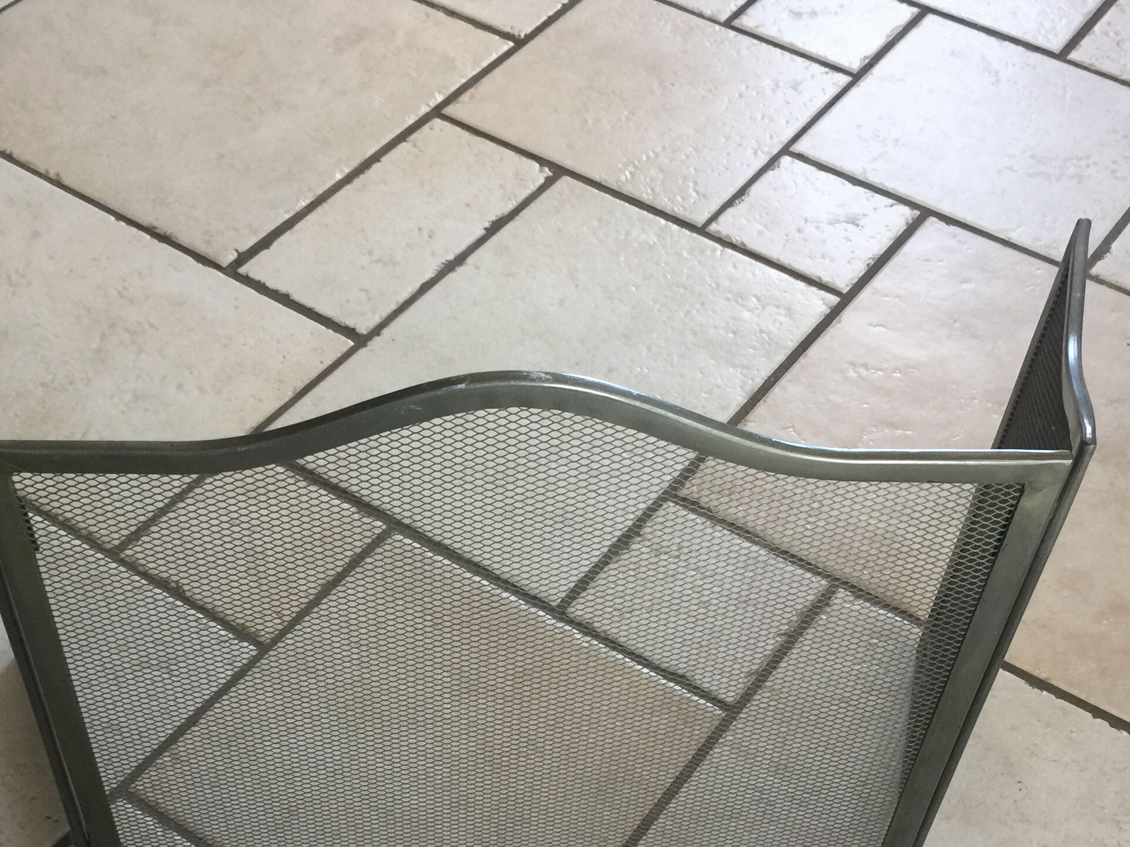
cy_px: 664
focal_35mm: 49
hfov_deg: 38.9
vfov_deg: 29.1
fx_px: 1600
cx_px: 497
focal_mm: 4.15
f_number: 2.2
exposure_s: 1/17
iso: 64
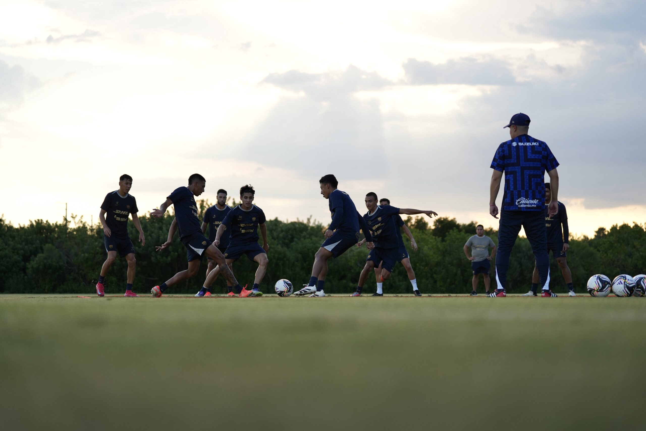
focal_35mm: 70
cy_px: 216
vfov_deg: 19.5
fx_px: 1256
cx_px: 323
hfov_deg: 28.8
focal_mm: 70
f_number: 2.8
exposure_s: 1/1600
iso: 500
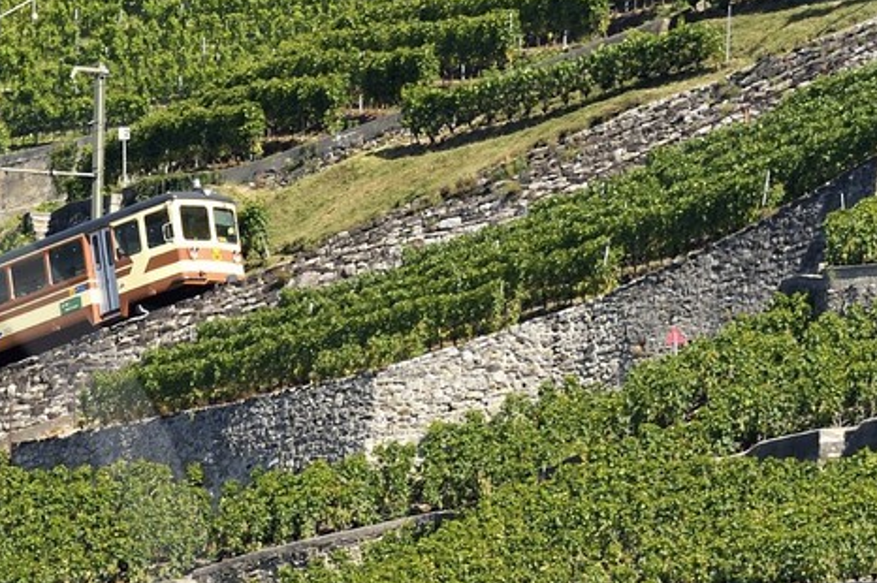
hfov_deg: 3.0
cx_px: -533
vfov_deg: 2.0
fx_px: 16724
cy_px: 782
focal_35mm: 687
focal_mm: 200
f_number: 11
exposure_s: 1/250
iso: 200
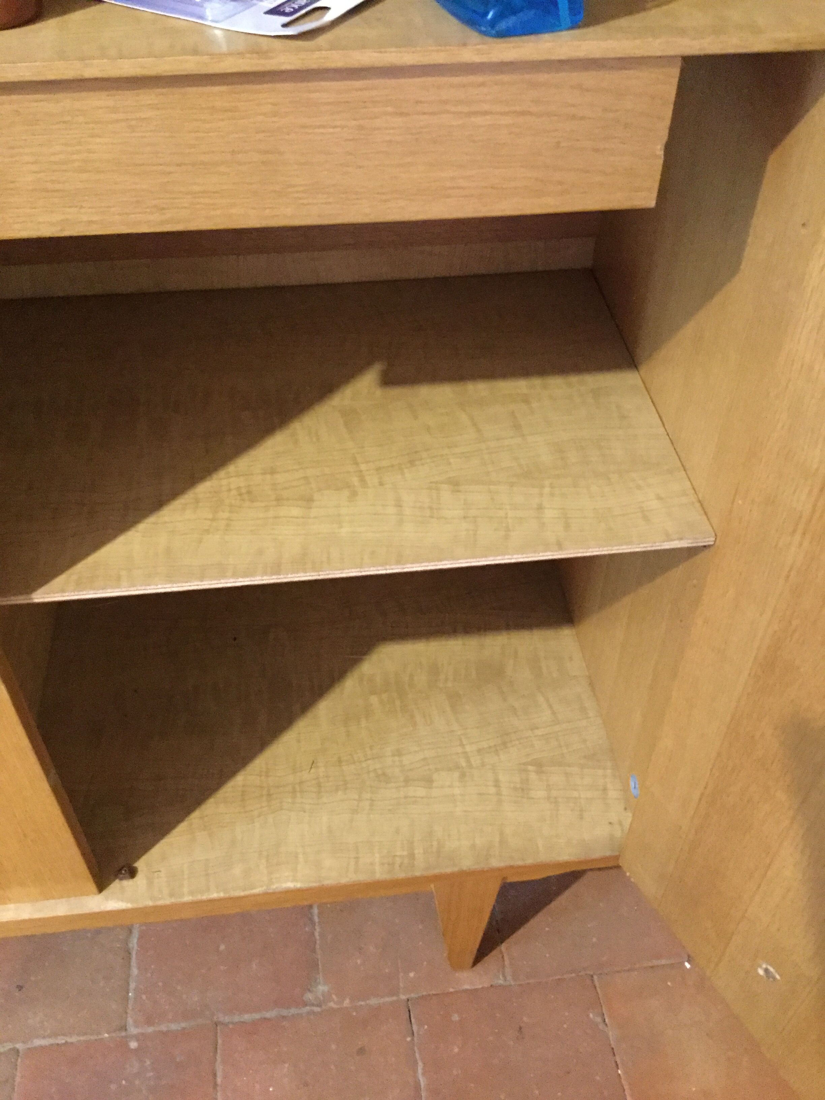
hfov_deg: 45.4
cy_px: 550
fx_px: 985
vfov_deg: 58.4
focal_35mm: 31
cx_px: 412
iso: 640
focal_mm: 3.3
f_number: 2.4
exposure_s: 1/17
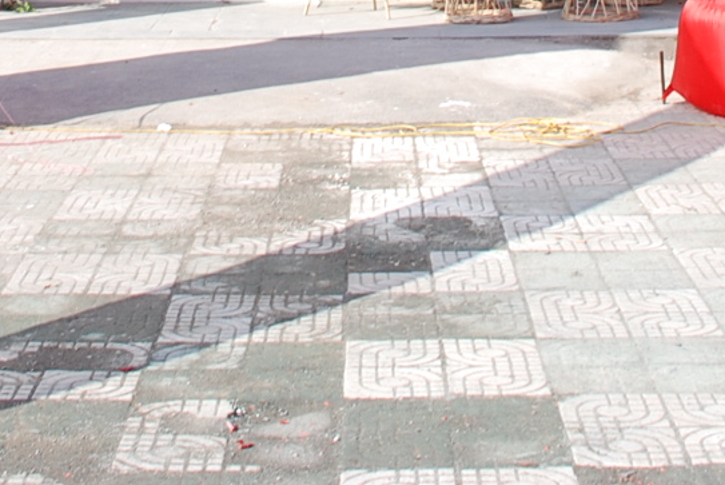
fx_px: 2157
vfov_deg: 11.9
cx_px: 339
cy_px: -373
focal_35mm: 107
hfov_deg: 19.1
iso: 100
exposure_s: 1/100
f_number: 8
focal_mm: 20
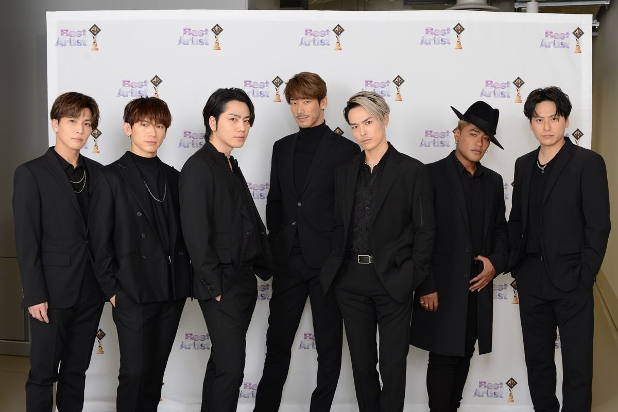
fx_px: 824
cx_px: 309
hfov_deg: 41.1
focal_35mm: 48
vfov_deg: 28.1
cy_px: 206
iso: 500
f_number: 9
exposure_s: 1/125
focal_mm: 48
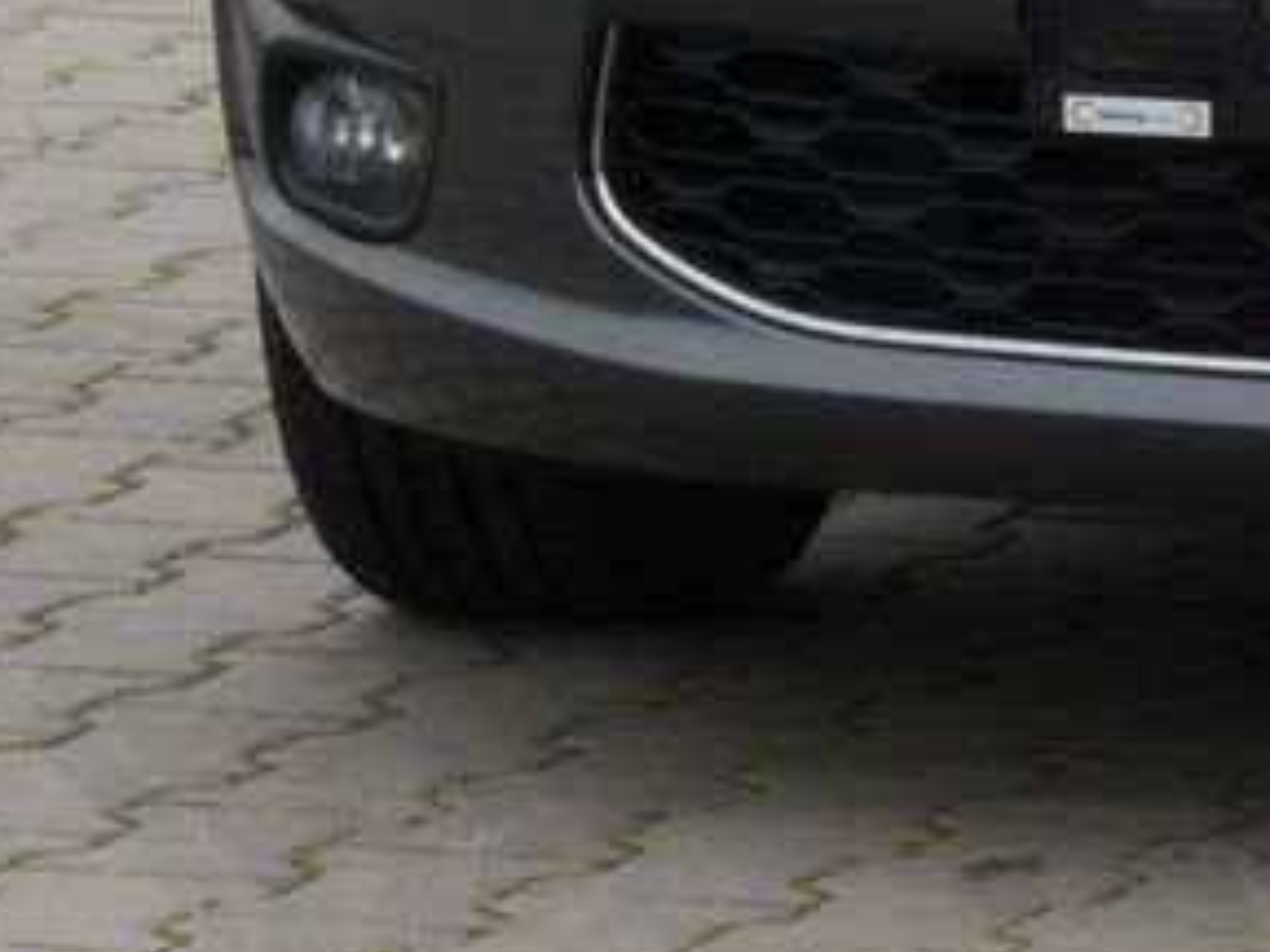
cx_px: 1949
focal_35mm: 427
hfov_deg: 4.6
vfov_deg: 3.5
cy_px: -604
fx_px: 15666
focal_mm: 21.5
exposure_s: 1/100
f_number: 5.6
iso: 80
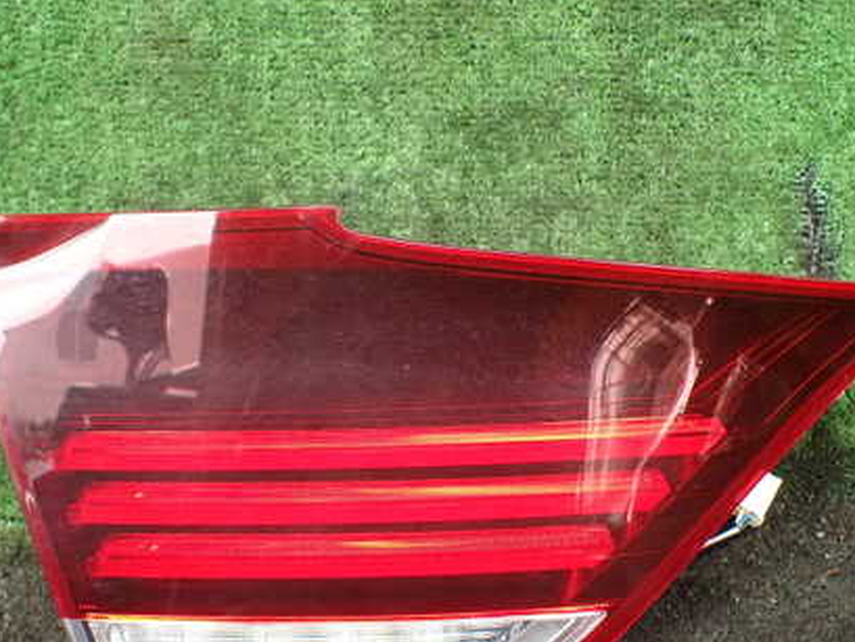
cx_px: 385
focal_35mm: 44
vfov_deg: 32.8
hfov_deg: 42.9
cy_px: 366
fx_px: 1087
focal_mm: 5.4
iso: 250
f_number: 2.3
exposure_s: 1/125
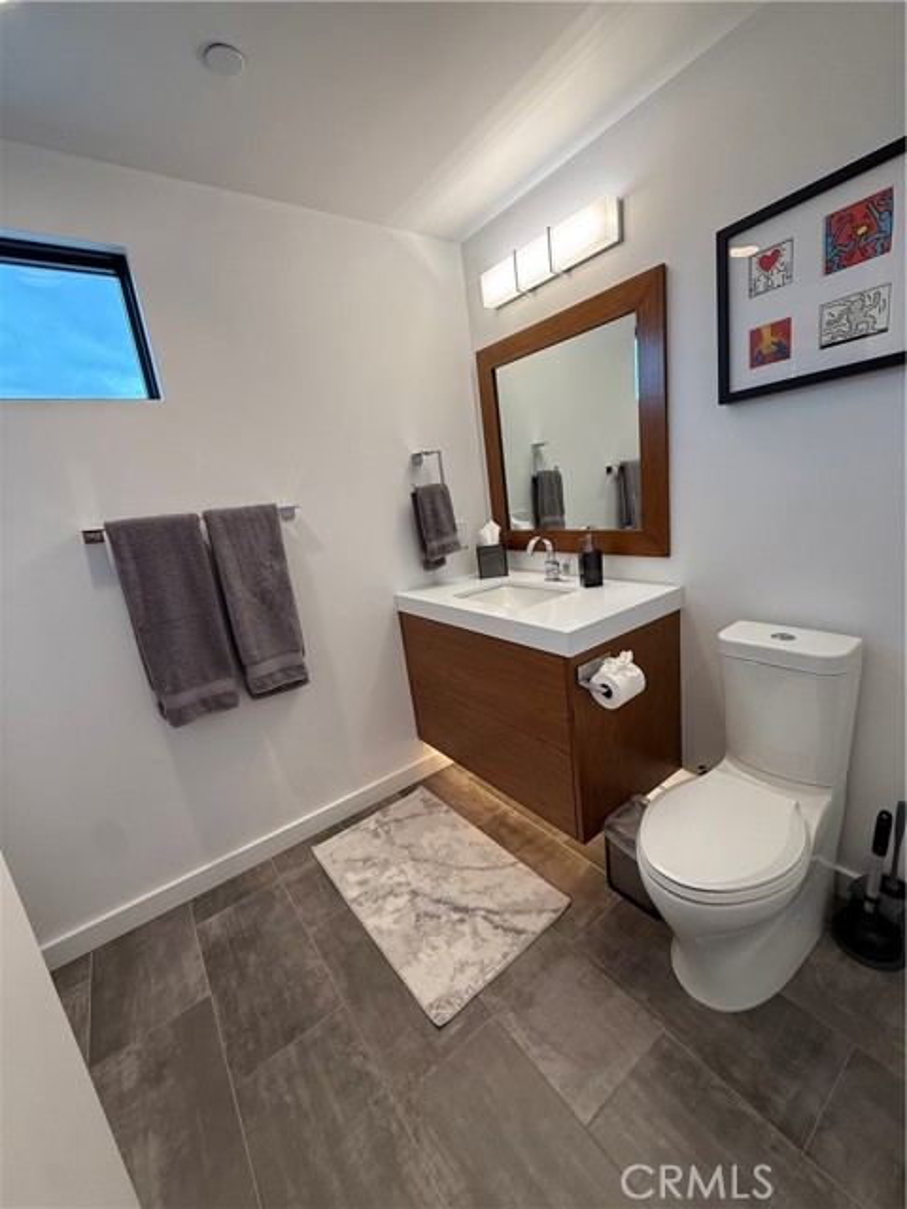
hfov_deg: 85.7
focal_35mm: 14
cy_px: 604
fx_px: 489
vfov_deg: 102.1
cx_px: 454
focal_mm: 2.22
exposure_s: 1/120
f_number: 2.2
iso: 125
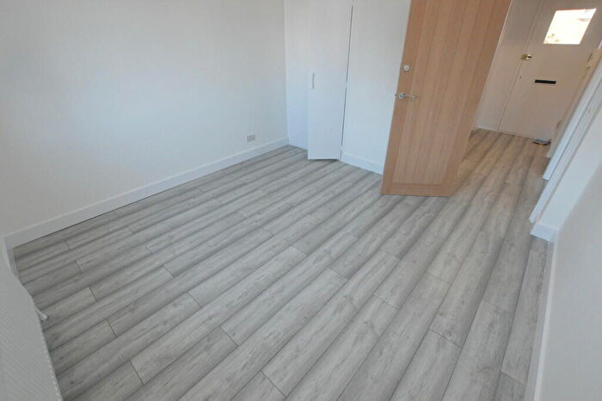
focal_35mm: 15
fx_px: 251
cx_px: 301
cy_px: 200
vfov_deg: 77.3
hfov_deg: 100.4
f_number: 10
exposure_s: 1/60
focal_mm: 10
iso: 3200
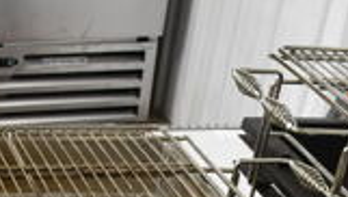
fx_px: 988
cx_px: -17
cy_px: 403
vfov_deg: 10.4
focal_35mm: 107
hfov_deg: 19.3
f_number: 3.5
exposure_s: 1/30
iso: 1400
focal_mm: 18
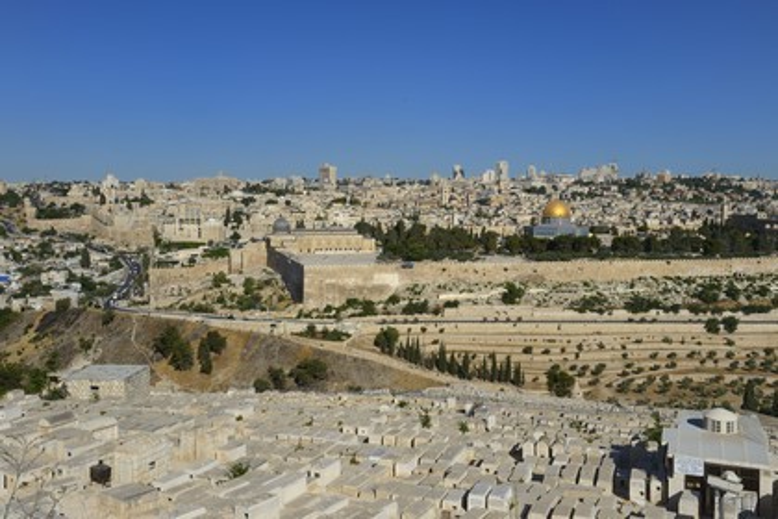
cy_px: 260
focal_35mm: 40
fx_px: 864
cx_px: 389
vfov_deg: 33.4
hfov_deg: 48.5
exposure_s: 1/320
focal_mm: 40
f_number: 14
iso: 200
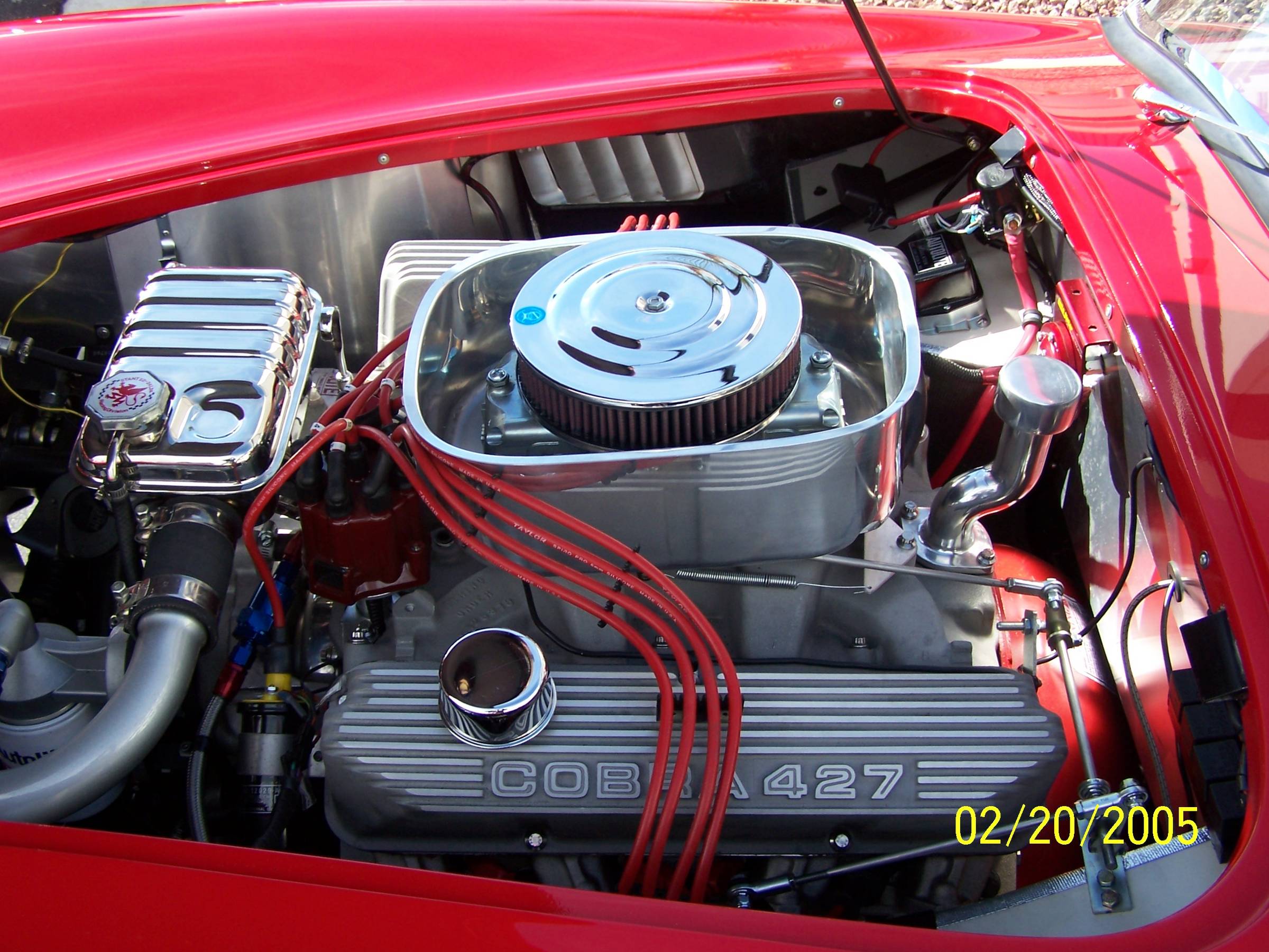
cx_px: 634
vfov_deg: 37.7
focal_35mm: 38
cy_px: 476
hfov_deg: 49.0
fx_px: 1393
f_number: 2.8
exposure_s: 1/320
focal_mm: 6.3
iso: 80
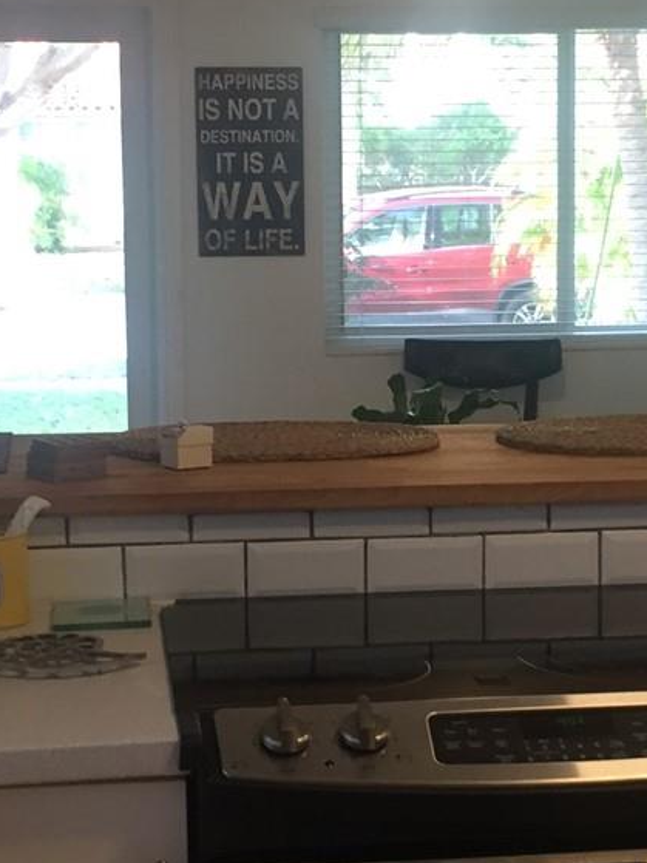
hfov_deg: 17.8
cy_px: 463
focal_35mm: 83
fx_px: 2069
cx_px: 388
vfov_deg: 23.6
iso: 64
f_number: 2.2
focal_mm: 4.15
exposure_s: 1/30
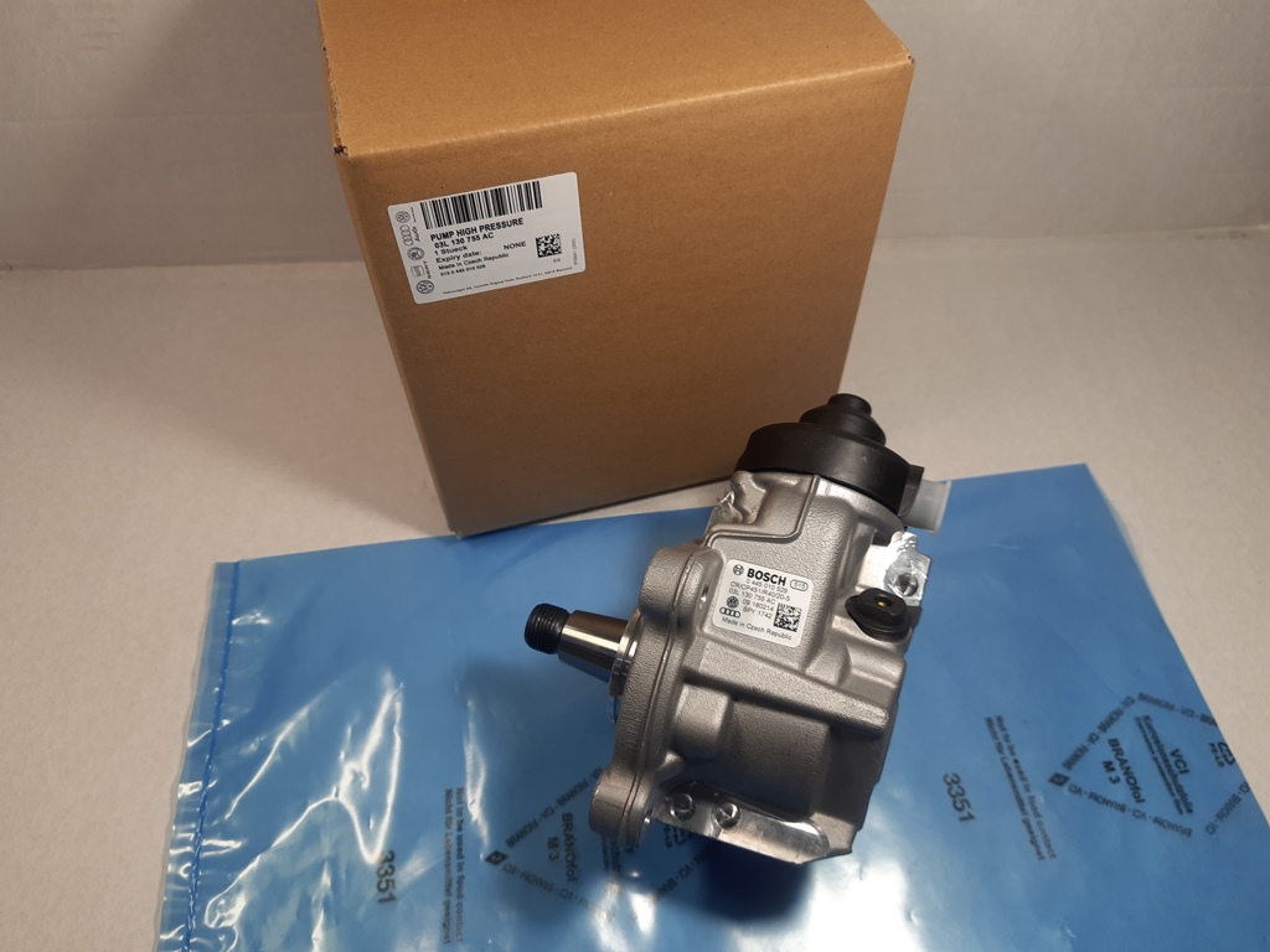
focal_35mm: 24
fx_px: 881
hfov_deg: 71.6
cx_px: 635
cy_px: 476
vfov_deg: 56.8
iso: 40
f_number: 1.8
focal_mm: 5.23
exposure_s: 1/50
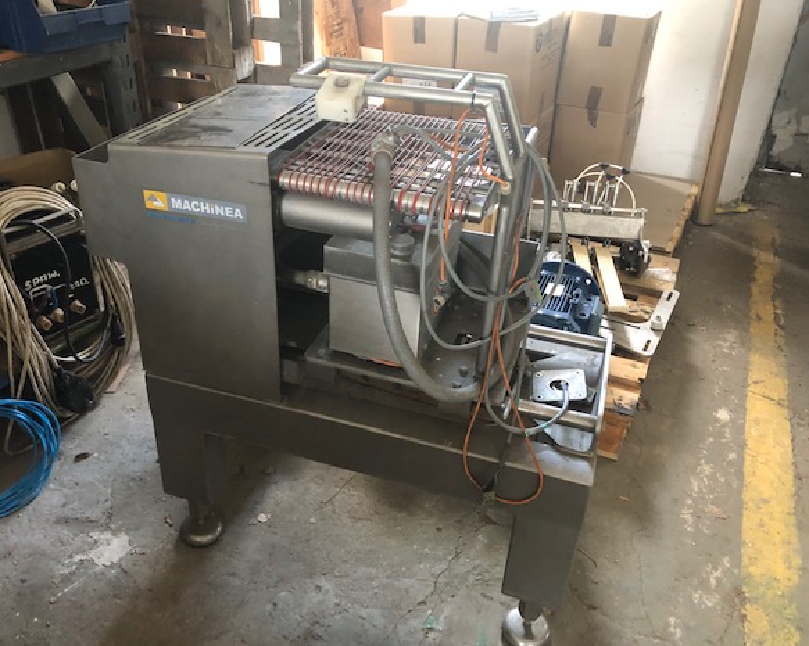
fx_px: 718
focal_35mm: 30
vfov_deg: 48.5
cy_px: 317
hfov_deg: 58.8
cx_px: 384
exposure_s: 1/15
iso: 100
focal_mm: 3.99
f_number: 1.8
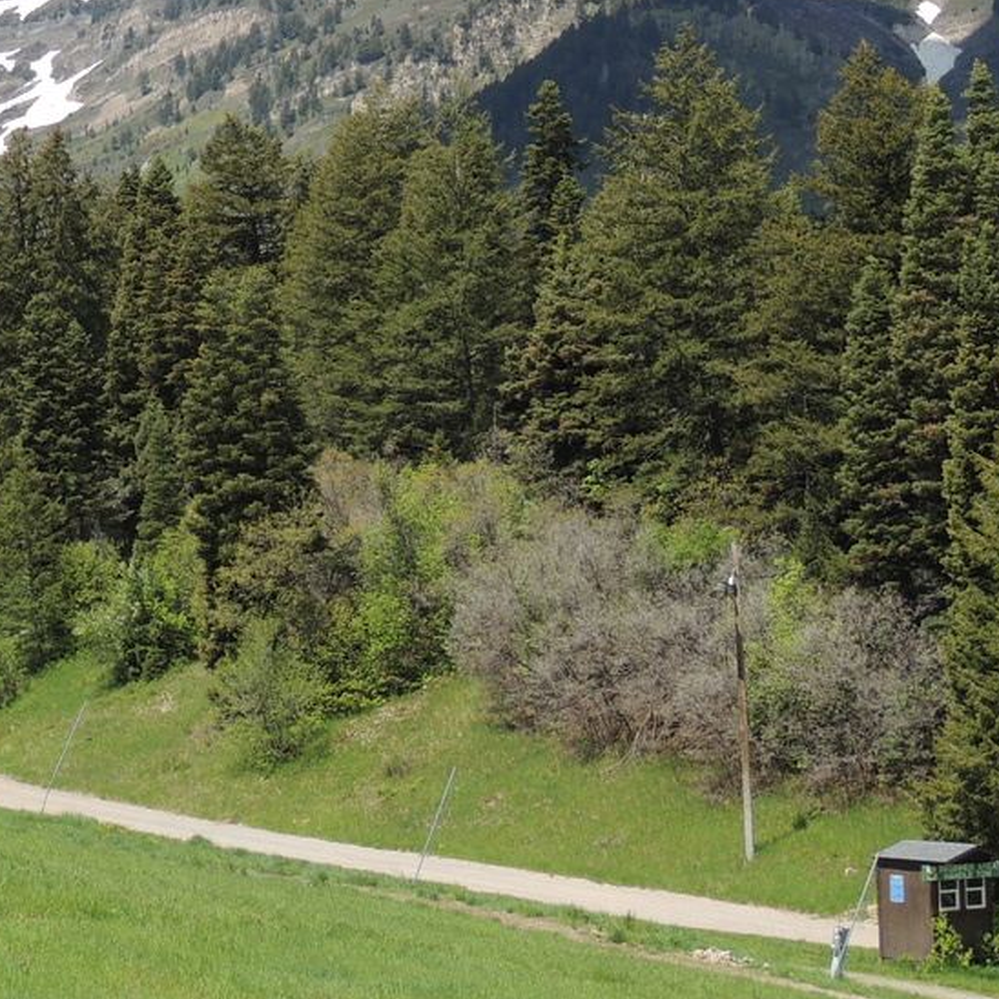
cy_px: 301
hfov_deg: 17.4
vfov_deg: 17.9
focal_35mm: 97
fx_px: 3167
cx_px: -55
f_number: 3.5
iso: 100
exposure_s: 1/800
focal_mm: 8.3
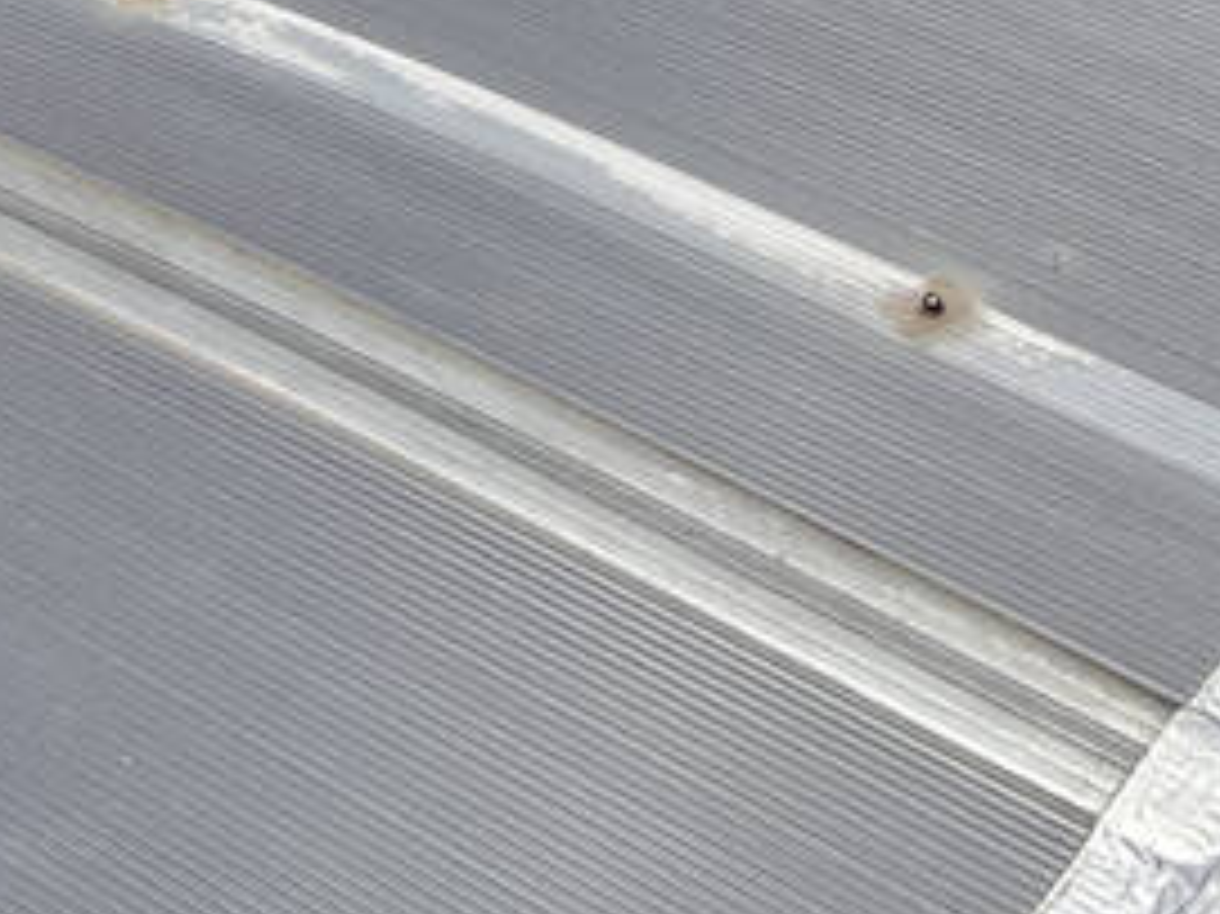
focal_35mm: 138
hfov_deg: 14.3
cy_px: -1279
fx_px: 4861
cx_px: 549
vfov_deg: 9.5
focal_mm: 5.7
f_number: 1.5
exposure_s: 1/3165
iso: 50
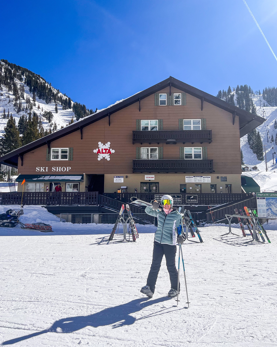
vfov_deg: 62.1
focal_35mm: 28
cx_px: 134
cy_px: 159
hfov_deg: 51.5
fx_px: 287
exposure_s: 1/10000
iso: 50
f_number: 1.5
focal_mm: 5.7
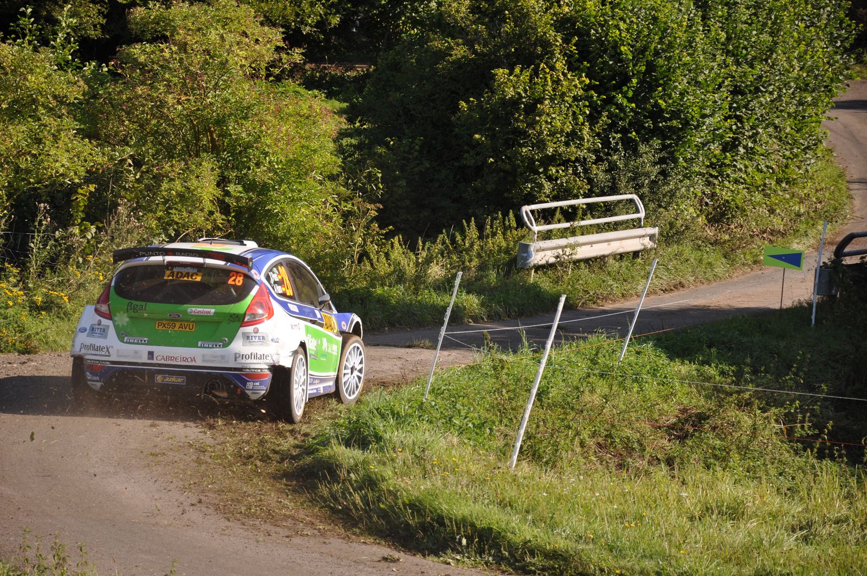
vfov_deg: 8.7
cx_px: 434
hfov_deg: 13.1
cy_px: 288
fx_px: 3788
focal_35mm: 158
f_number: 5.6
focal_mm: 105
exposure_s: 1/500
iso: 200
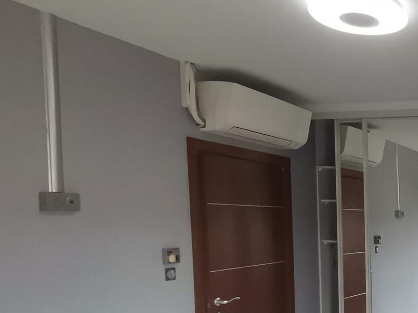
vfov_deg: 33.1
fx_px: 507
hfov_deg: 34.9
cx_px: 510
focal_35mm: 42
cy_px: 262
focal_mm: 1.78
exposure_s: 1/50
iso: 80
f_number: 2.4
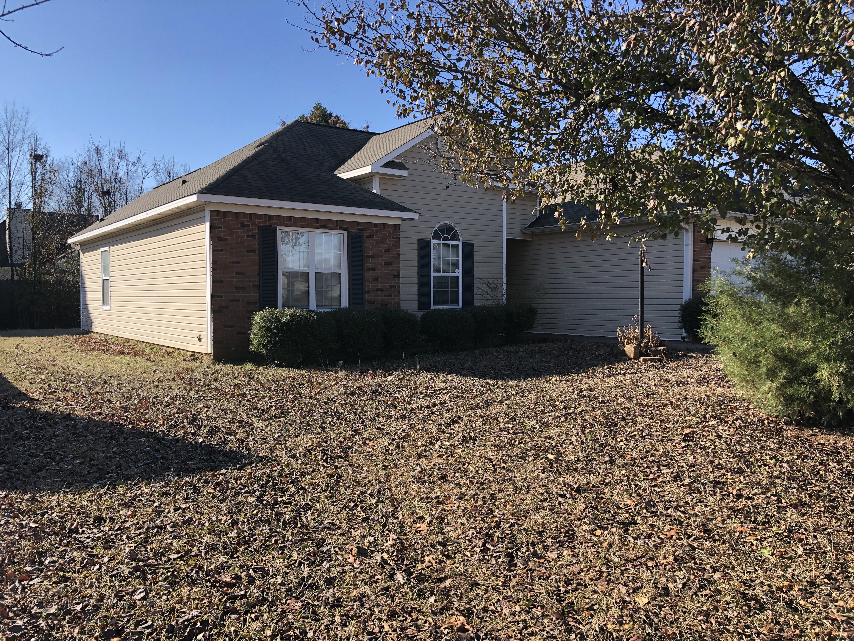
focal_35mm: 28
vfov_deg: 49.7
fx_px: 691
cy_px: 320
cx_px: 427
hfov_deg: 63.4
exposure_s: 1/867
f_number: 1.8
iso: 20
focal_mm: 4
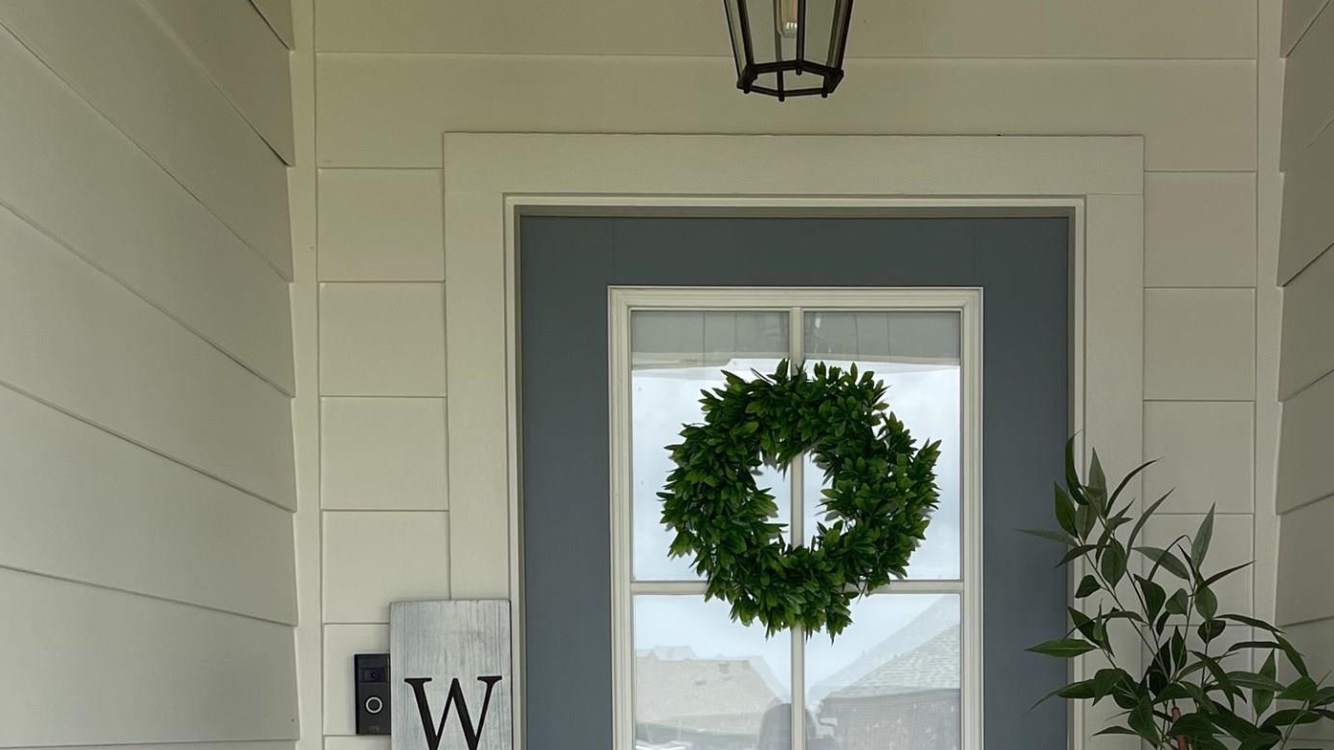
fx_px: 2122
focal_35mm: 60
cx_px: 836
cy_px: 781
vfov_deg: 19.4
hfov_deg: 34.7
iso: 32
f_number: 1.6
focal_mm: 5.1
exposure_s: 1/813
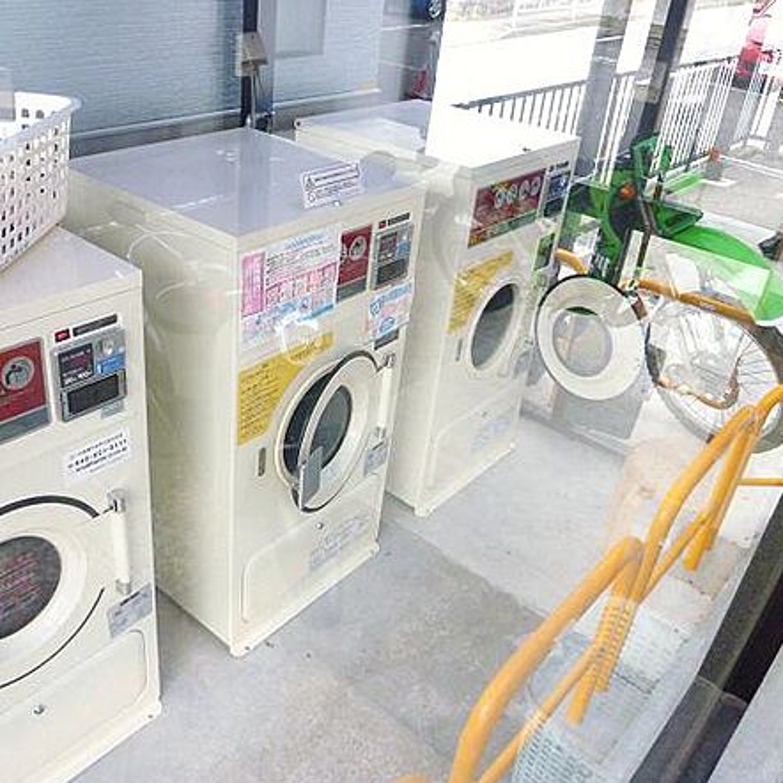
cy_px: 395
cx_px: 305
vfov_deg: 54.0
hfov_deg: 53.6
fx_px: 768
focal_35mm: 30
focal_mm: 4.5
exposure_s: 1/15
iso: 400
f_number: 2.8
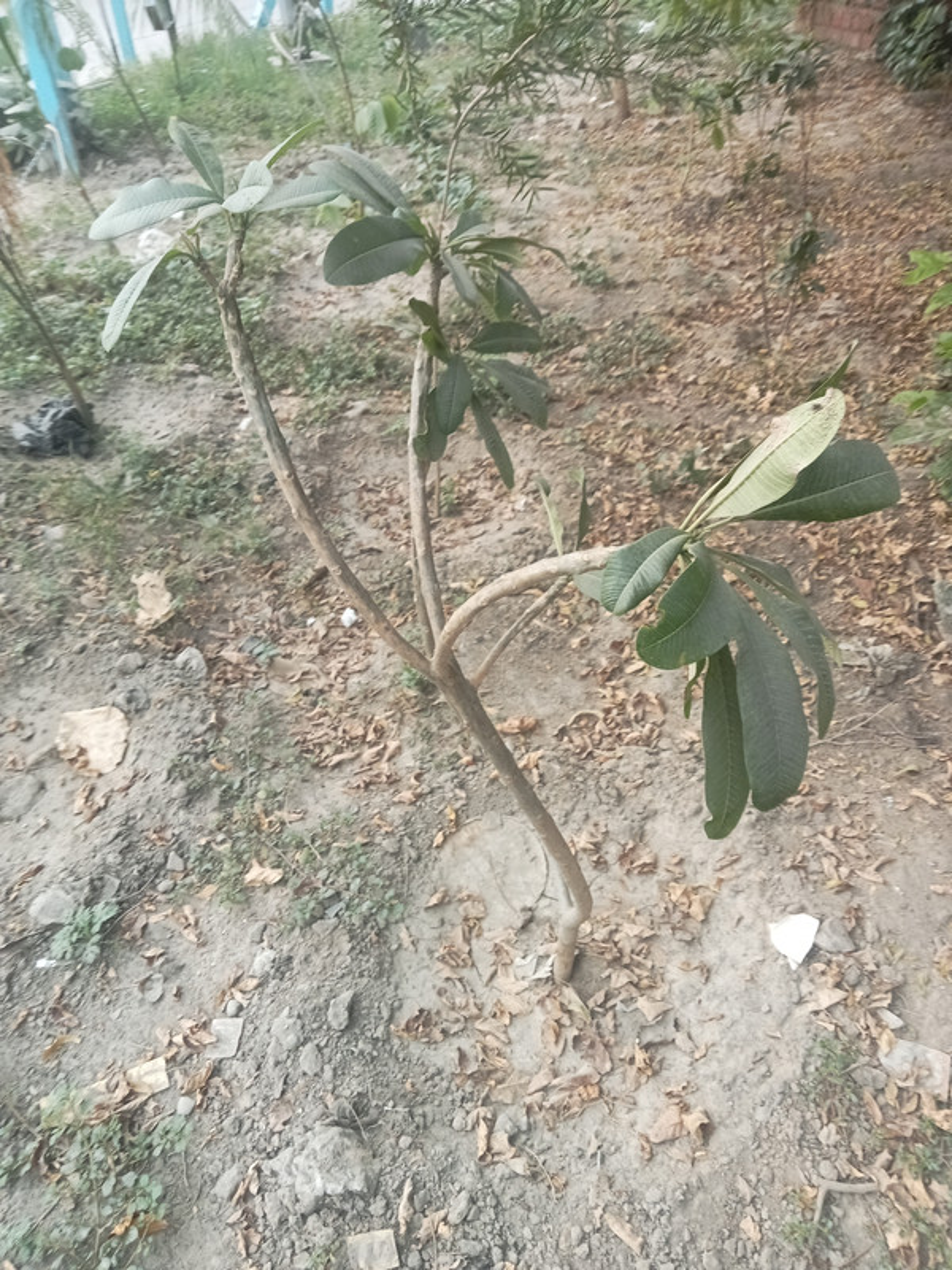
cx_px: 476
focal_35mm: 28
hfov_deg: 49.7
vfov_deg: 63.4
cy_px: 635
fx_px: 1027
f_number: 2.2
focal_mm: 3.46
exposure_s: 1/117
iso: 100
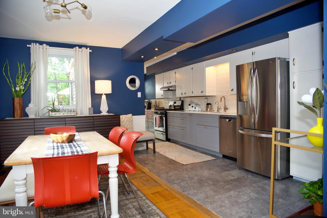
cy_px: 109
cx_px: 164
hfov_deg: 73.7
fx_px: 218
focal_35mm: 24
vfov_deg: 53.2
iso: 640
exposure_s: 1/15
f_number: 8
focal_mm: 24
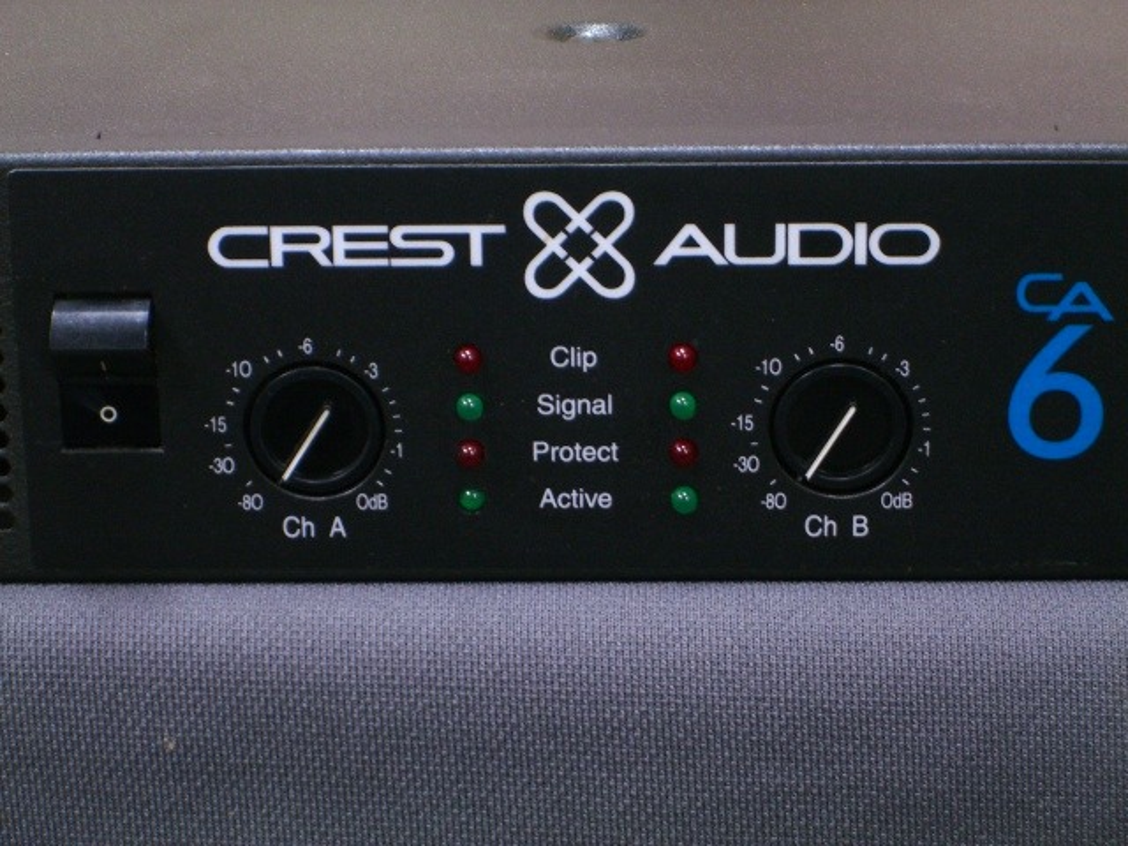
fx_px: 3715
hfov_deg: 17.3
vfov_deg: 13.0
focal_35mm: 114
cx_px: 564
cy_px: 423
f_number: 5.1
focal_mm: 23.7
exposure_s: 1/8
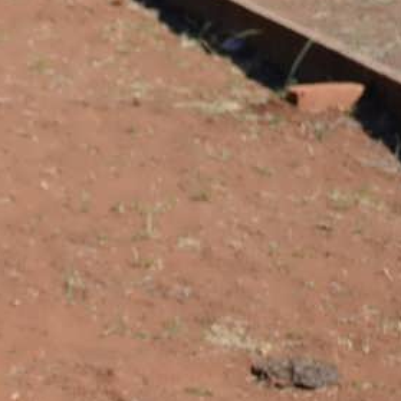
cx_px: -456
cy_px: 466
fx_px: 2514
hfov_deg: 8.5
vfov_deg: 9.0
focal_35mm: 192
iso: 100
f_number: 6.3
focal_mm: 35
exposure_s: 1/160
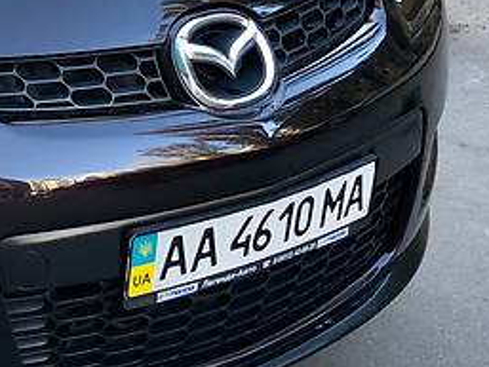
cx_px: -126
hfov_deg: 20.7
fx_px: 1230
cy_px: 0
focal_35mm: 87
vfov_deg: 16.6
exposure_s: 1/50
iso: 20
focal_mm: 4
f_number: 1.8
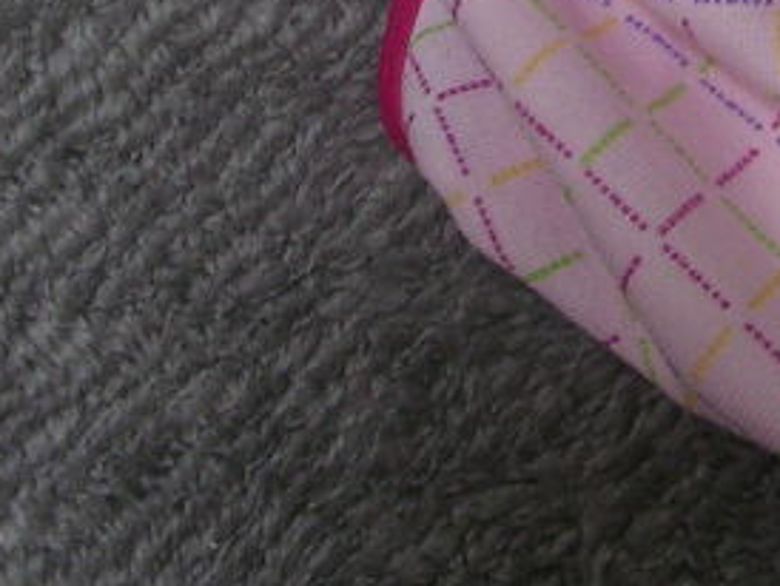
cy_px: -407
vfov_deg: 10.0
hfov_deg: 13.5
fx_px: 3202
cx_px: 971
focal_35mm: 142
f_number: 2.8
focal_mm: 5.8
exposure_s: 1/14
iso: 50
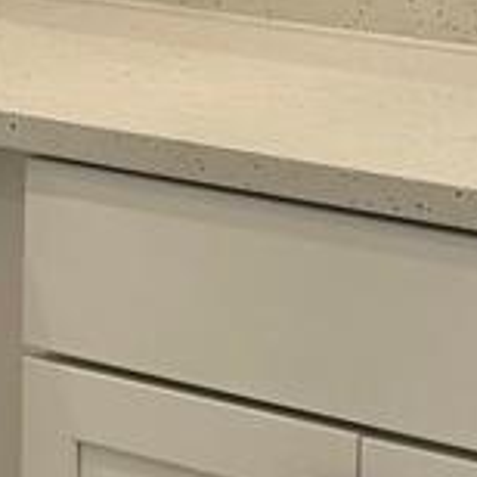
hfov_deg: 7.6
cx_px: 130
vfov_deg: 7.6
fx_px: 3570
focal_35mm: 229
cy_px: 183
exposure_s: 1/120
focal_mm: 5.96
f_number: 1.6
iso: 64
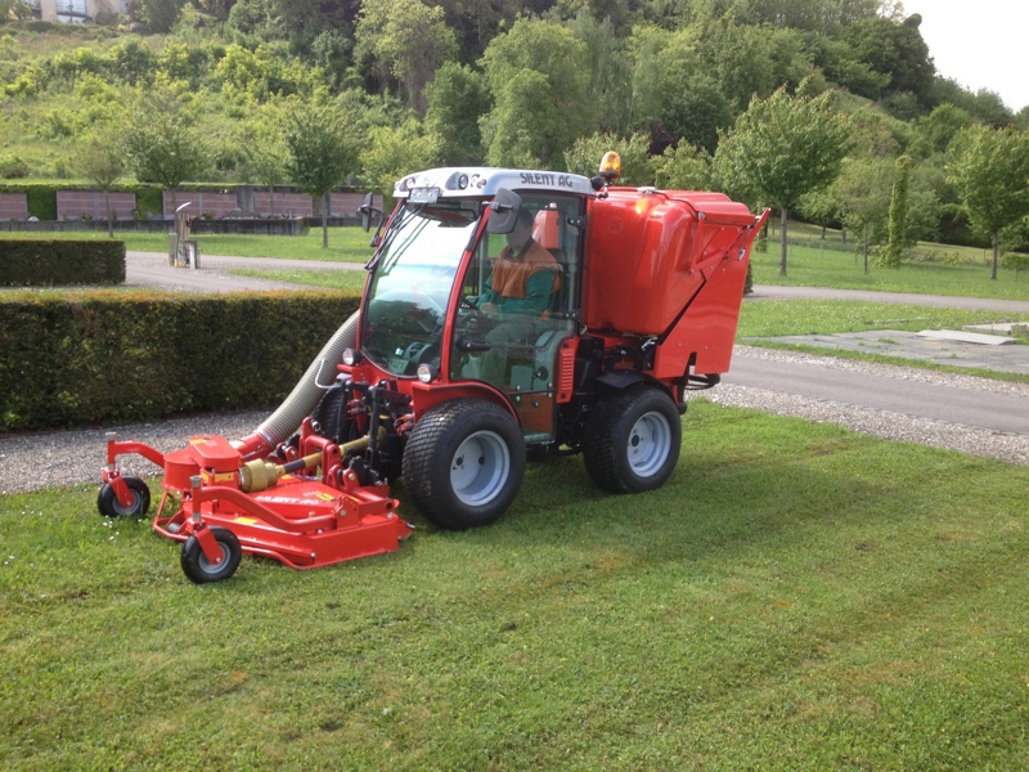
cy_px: 386
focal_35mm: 35
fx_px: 1040
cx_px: 514
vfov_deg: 40.7
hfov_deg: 52.6
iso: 50
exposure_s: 1/351
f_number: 2.4
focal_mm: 4.28
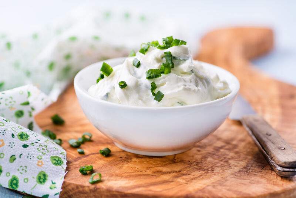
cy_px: 99
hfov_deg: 20.4
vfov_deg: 13.7
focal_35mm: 100
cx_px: 148
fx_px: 822
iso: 100
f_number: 7.1
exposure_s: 1/125
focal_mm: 100
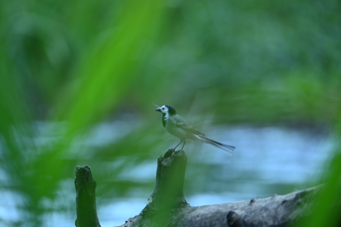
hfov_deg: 4.1
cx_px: 170
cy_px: 114
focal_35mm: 500
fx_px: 4733
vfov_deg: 2.7
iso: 140
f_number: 6.7
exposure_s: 1/100
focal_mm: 500
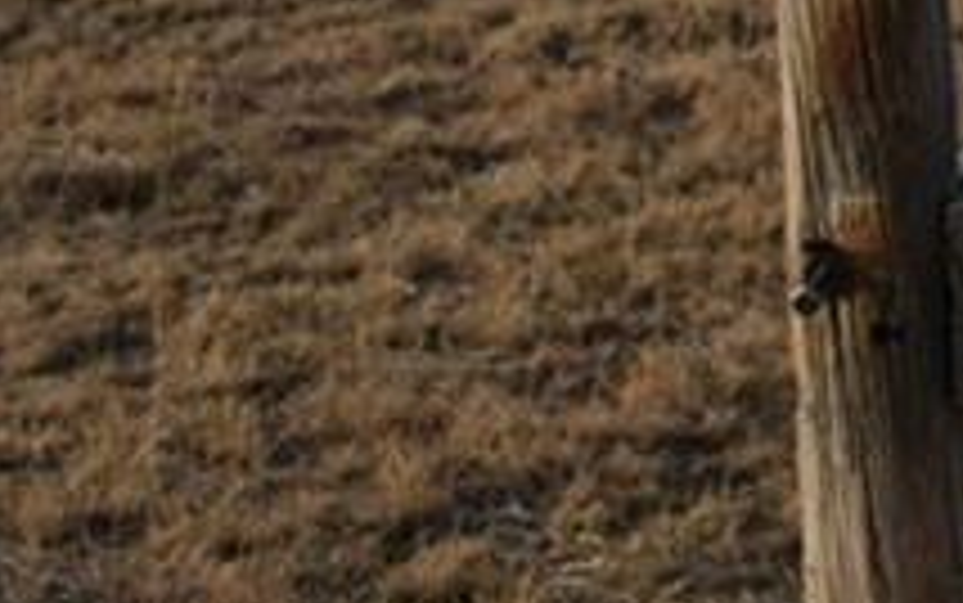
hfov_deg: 8.5
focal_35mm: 229
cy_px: -848
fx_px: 6013
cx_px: 2223
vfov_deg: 5.5
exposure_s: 1/250
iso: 100
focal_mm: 20
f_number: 8
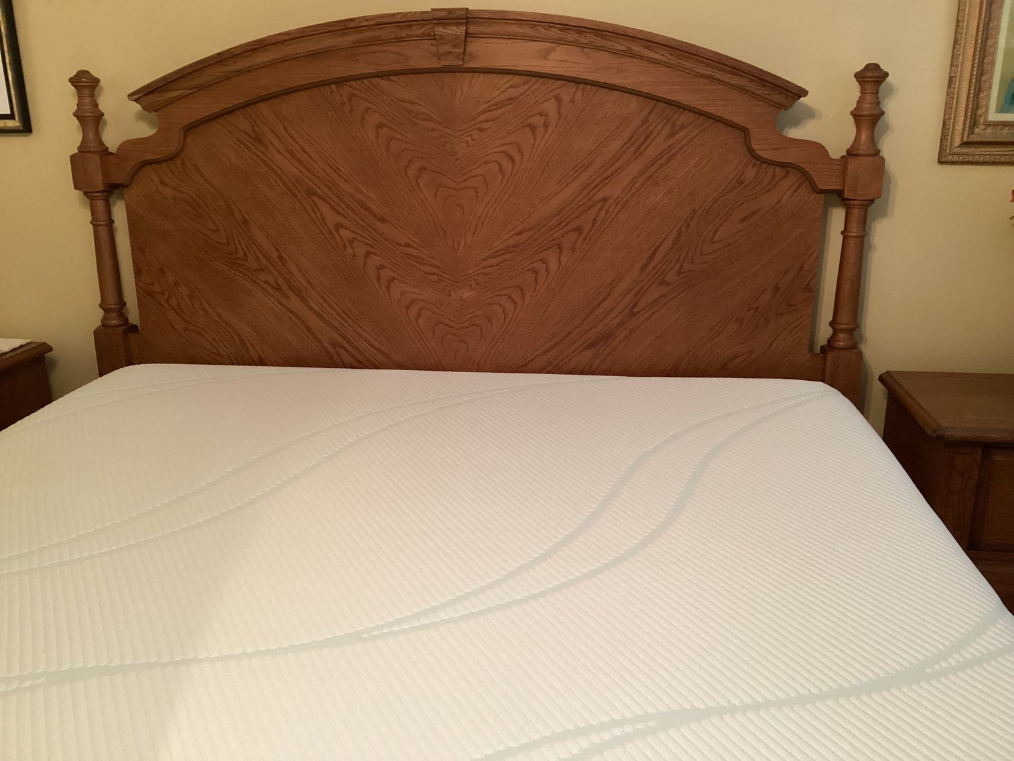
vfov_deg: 45.4
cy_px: 380
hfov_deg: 58.3
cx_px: 507
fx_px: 908
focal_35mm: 31
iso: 320
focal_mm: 3.3
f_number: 2.4
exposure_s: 1/60
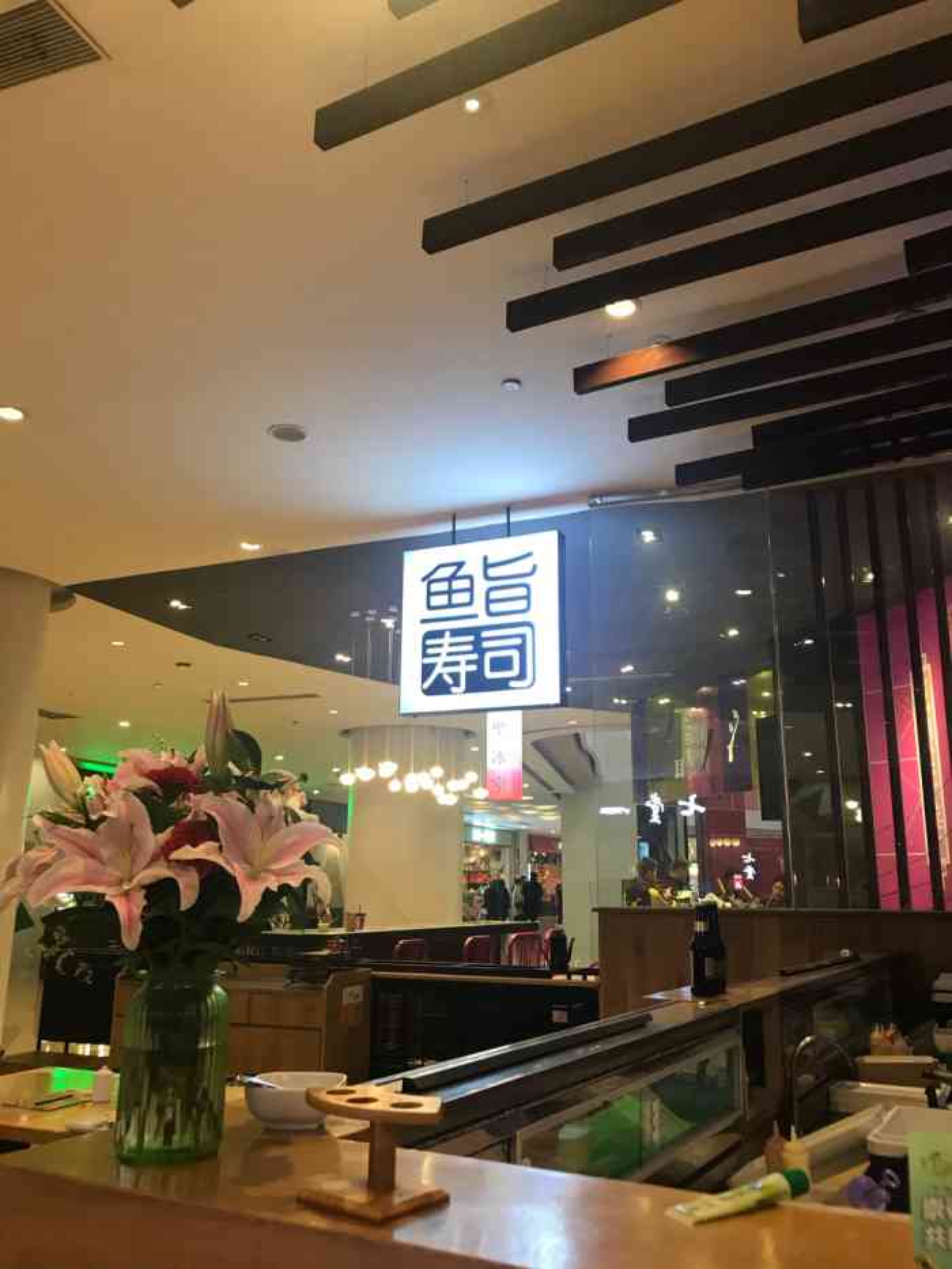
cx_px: 476
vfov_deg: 63.4
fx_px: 1026
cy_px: 634
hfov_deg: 49.8
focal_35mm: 28
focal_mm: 3.99
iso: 40
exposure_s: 1/17
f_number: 1.8
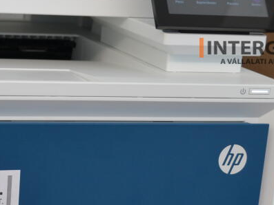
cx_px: 10
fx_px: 966
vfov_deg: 12.1
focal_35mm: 122
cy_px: 155
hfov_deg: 15.9
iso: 400
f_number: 4.5
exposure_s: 1/30
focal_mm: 28
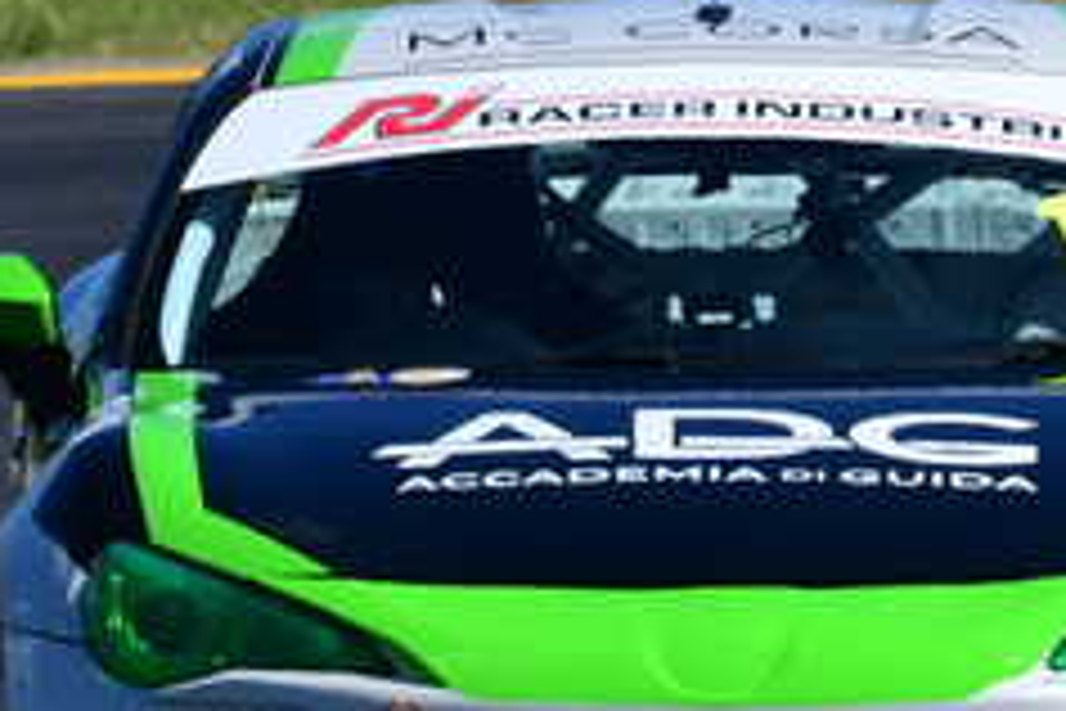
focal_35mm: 2536
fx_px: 75088
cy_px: 378
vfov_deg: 0.5
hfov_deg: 0.8
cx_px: 895
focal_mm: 500
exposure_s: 1/640
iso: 320
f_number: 11
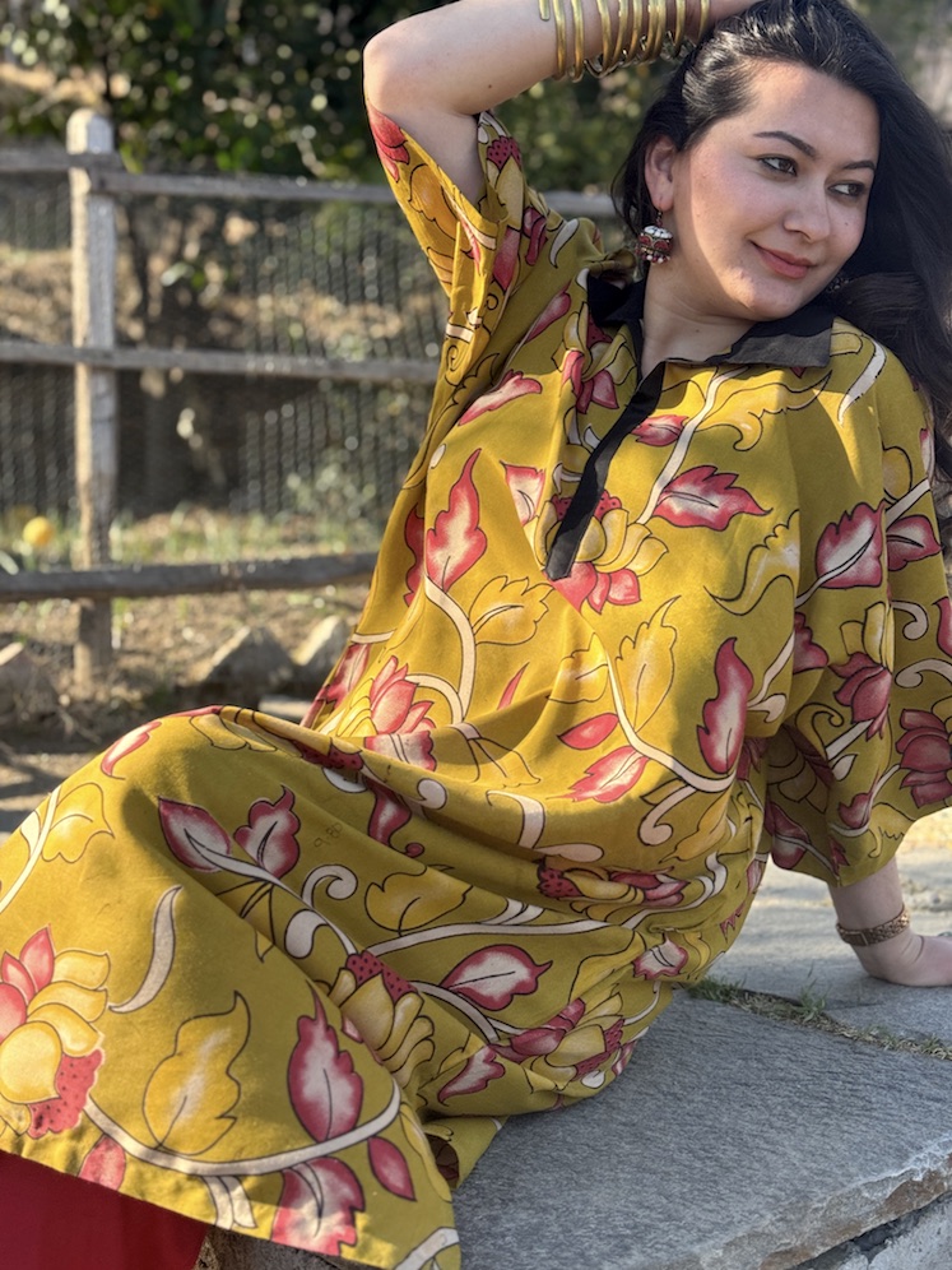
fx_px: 1760
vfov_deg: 39.7
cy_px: 635
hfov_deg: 30.3
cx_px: 476
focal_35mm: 48
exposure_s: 1/854
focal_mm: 6.76
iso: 64
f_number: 1.78
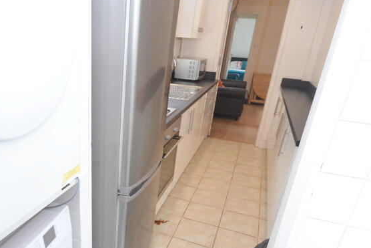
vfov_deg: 46.5
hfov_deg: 66.1
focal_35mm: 27
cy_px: 181
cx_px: 133
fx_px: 278
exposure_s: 1/60
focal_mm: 10
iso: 400
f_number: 3.5
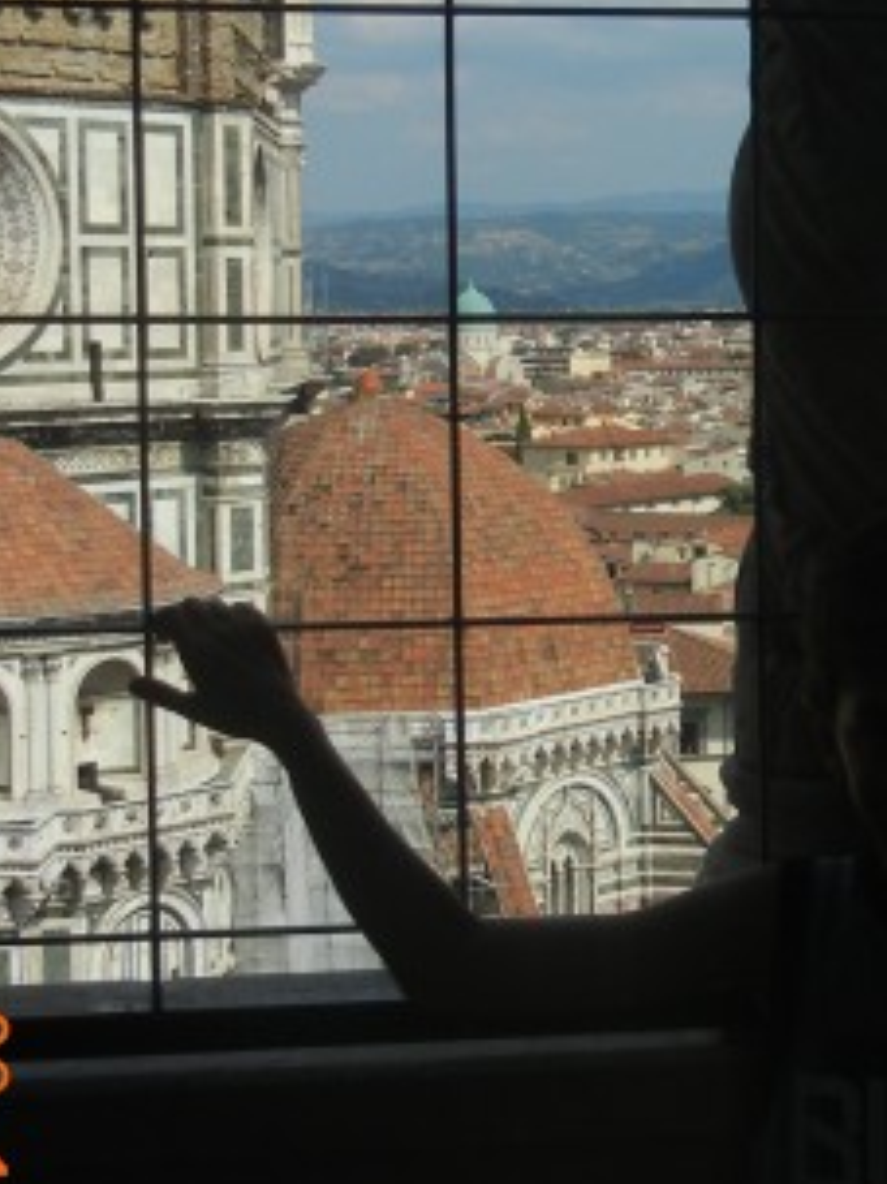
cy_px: 430
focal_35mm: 76
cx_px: 864
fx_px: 2598
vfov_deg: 25.6
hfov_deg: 18.9
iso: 160
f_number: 7
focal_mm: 5.4
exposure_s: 1/682
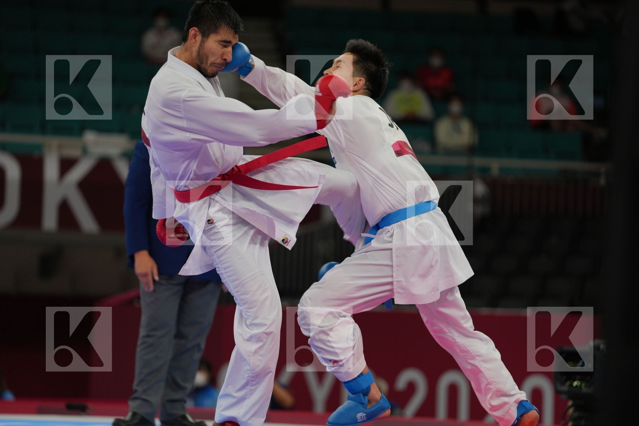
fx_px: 3354
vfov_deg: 7.3
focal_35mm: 189
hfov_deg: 10.9
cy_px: 213
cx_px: 320
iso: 400
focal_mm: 189
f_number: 2.8
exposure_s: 1/1000
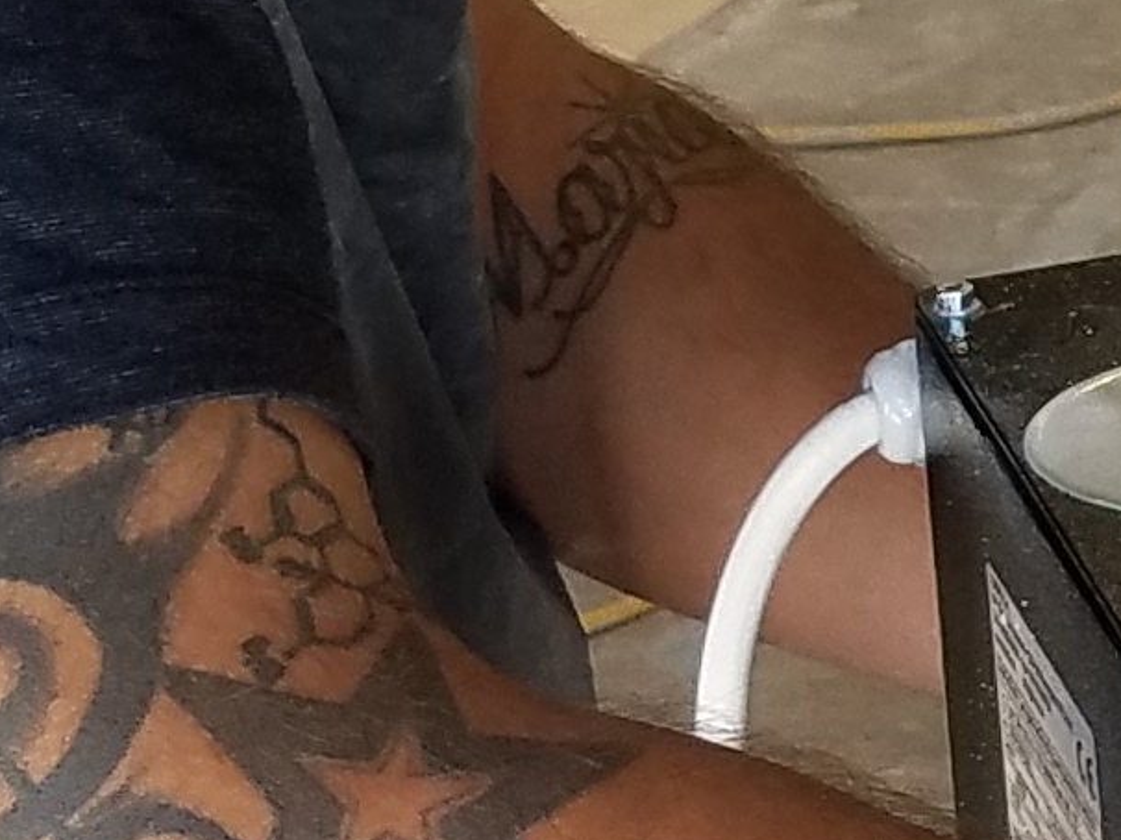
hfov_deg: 10.7
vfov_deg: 8.4
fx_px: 5600
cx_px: 2055
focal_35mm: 173
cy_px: -333
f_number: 1.7
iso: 40
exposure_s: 1/127
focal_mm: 4.2
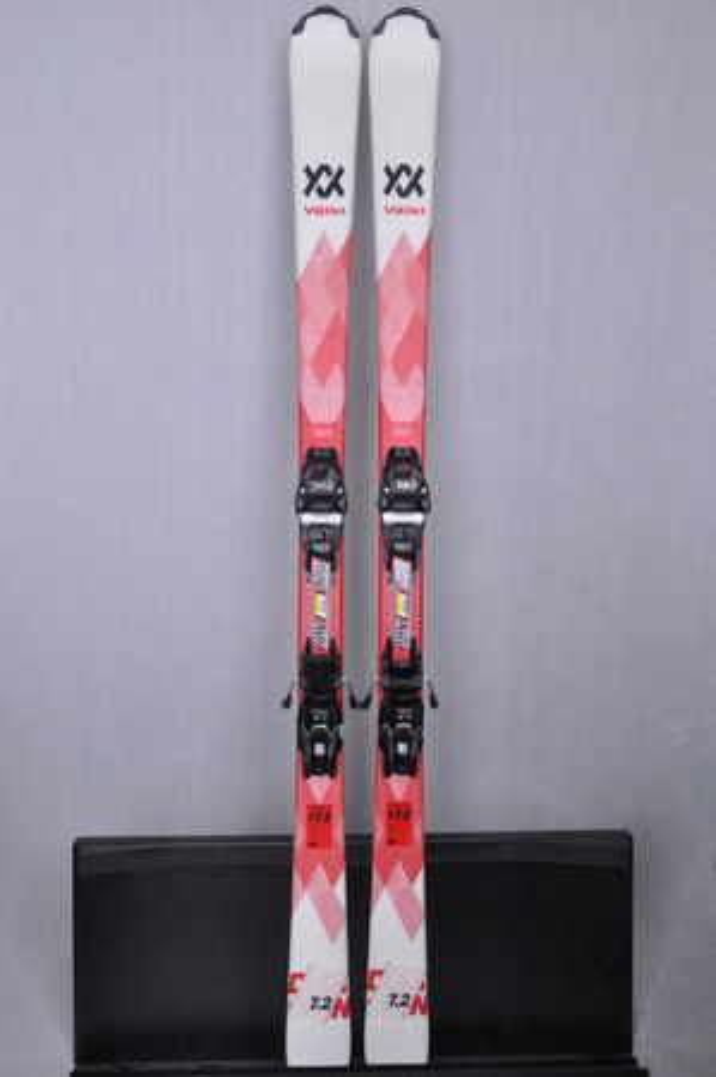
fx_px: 987
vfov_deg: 57.3
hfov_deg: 39.9
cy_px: 538
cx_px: 358
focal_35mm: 33
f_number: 9.5
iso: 3200
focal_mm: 22
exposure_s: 1/125
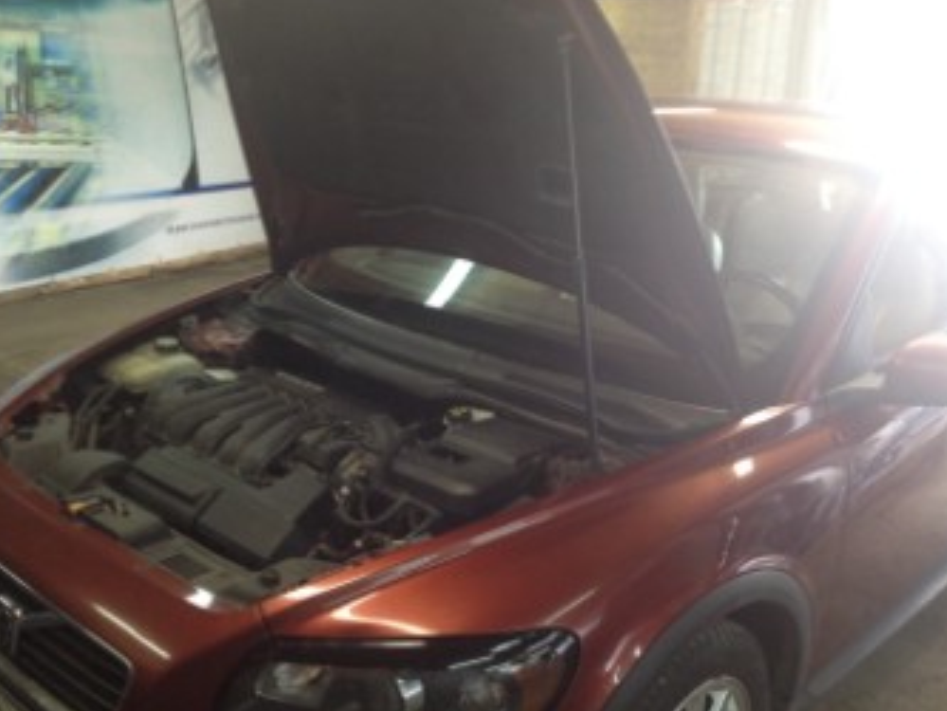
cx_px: 444
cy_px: 412
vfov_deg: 34.3
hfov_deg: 44.8
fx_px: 1149
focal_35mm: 42
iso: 100
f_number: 2.4
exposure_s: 1/20
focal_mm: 4.28
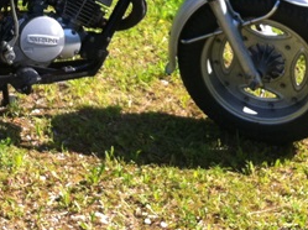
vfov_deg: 13.3
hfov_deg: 18.0
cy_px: -31
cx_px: 90
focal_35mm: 109
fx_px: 968
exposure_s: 1/520
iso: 80
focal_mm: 3.85
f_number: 2.8
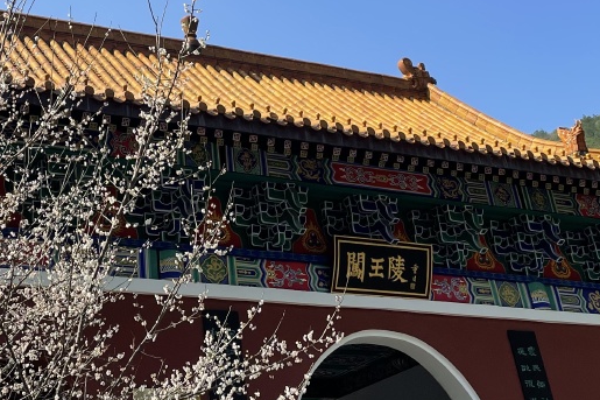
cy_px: -31
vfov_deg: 20.6
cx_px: 179
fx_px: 1050
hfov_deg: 31.5
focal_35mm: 63
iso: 32
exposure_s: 1/2959
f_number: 1.6
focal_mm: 4.2
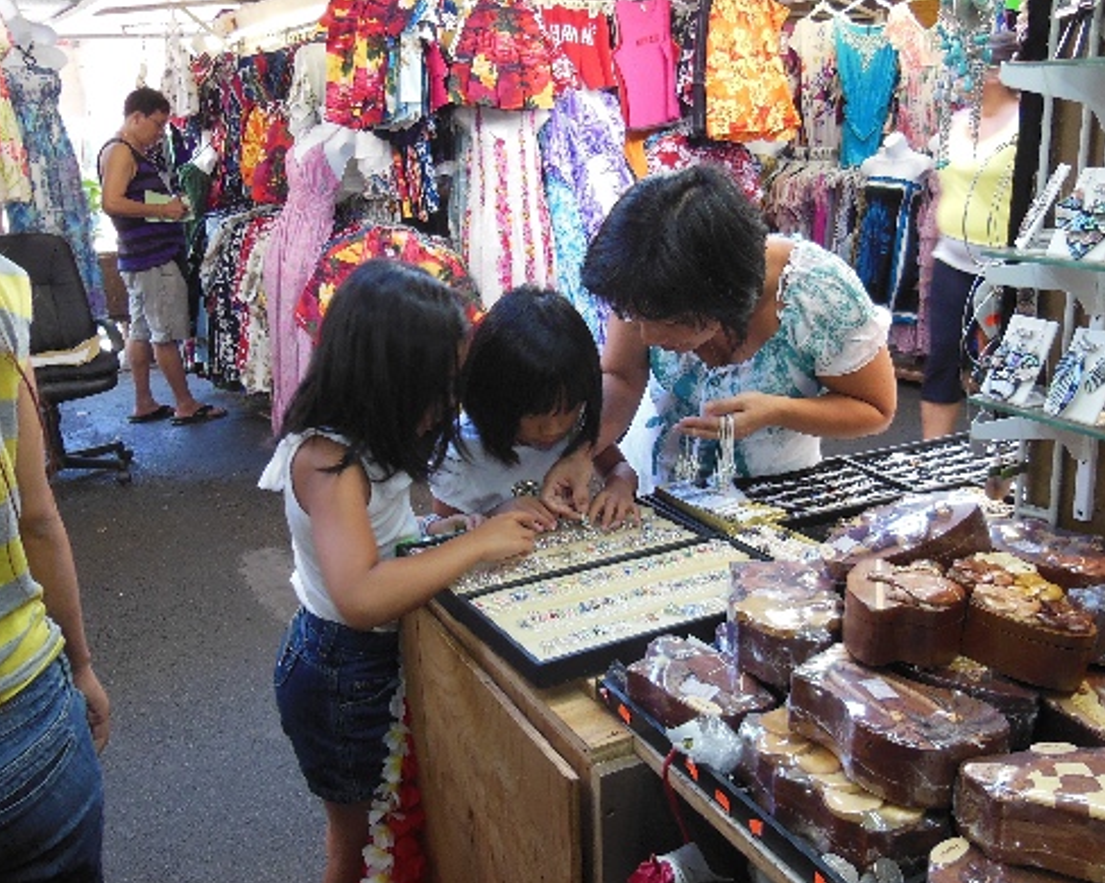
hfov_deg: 55.6
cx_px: 584
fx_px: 1046
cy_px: 403
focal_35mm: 32
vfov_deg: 45.7
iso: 250
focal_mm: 4.5
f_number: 3.5
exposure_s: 1/30
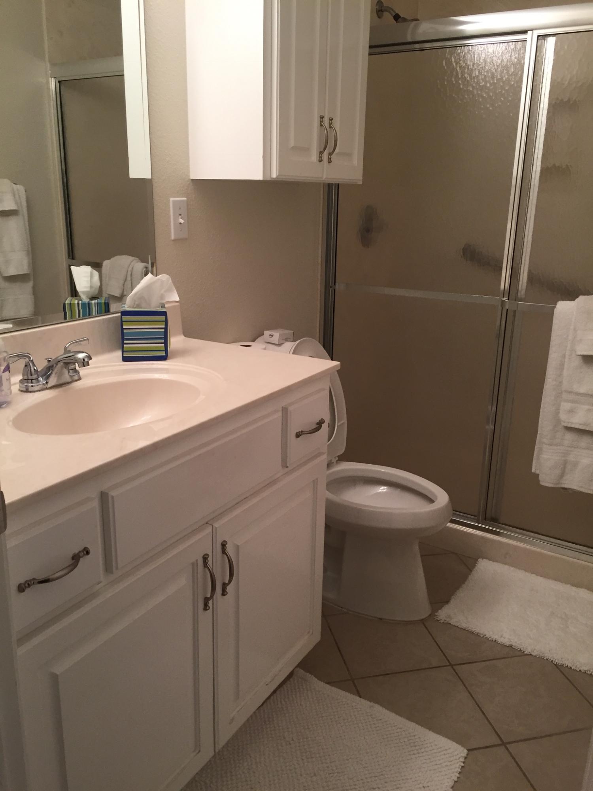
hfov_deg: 48.2
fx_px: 662
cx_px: 296
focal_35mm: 29
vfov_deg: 61.7
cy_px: 396
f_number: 2.2
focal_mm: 4.15
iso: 50
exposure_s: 1/30
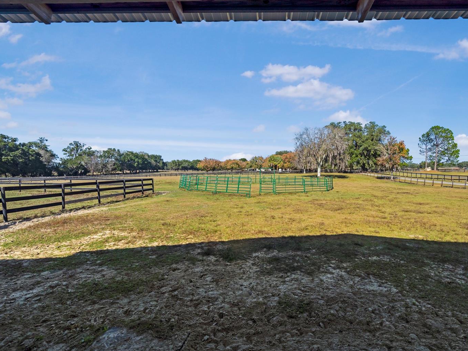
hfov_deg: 87.4
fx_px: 243
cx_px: 259
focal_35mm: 18
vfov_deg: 71.6
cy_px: 171
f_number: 8
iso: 400
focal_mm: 16
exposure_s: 1/250
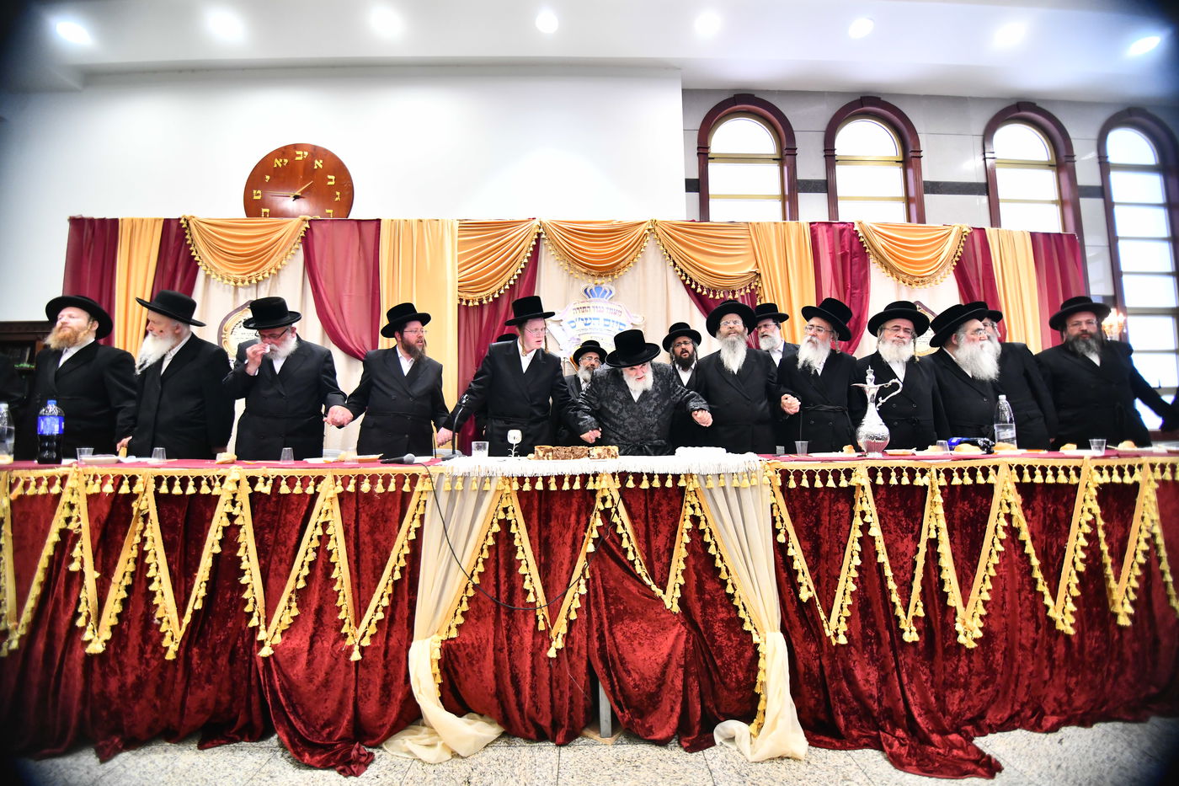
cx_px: 590
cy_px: 393
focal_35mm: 14
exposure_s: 1/200
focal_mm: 14
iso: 2000
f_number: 6.3
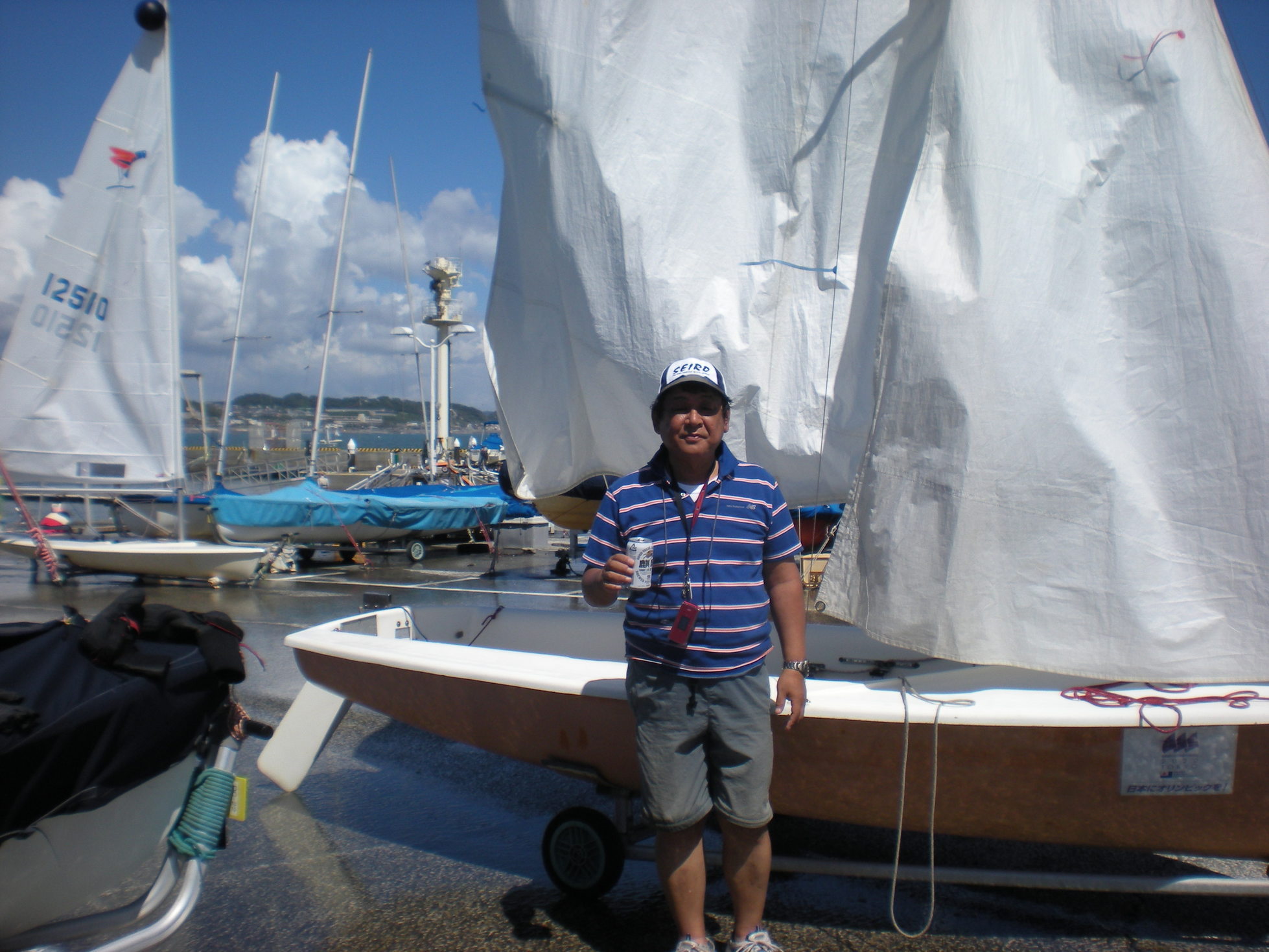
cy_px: 476
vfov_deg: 37.7
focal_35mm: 38
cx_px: 634
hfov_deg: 49.0
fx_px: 1393
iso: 64
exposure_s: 1/1000
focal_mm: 6.3
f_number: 4.6
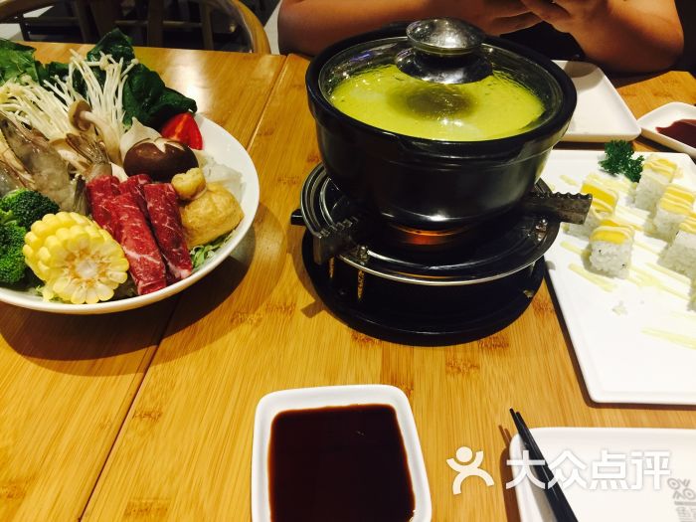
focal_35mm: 29
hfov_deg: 61.7
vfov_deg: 48.2
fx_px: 583
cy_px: 261
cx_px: 348
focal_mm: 4.15
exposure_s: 1/10
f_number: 2.2
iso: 100
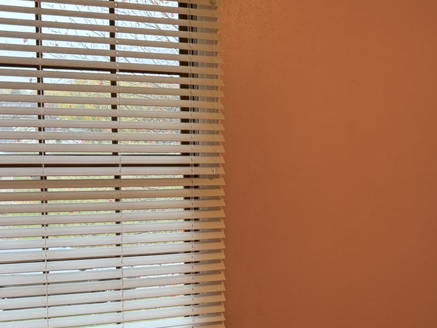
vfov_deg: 25.6
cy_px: 203
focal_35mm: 57
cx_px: 376
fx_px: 720
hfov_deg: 32.4
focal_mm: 6.76
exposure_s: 1/60
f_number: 1.78
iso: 200
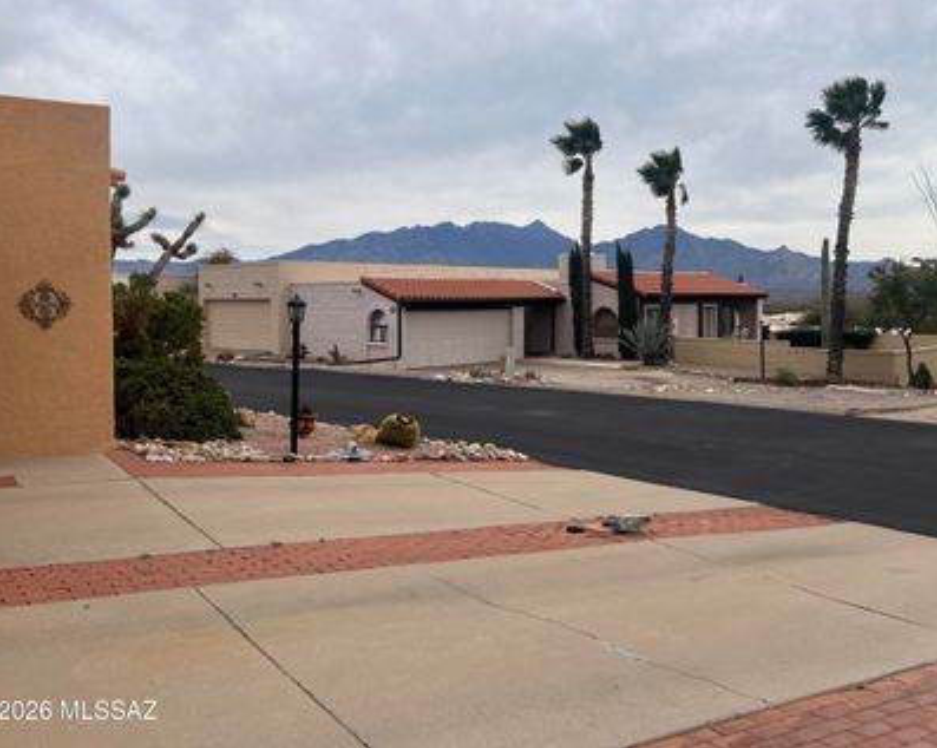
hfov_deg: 55.2
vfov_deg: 45.6
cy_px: 308
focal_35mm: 32
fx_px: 887
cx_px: 566
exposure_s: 1/5076
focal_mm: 5.7
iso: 50
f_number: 1.5
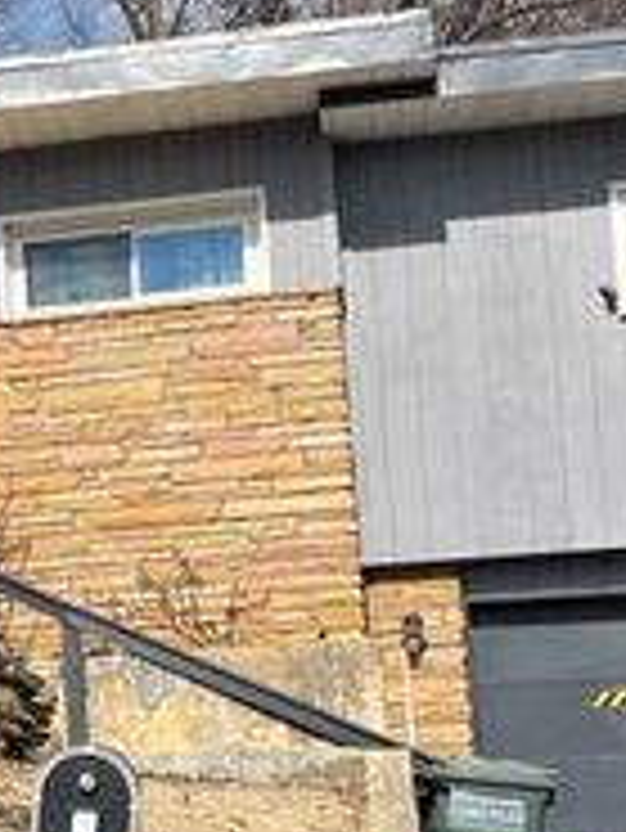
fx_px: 2168
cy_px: 528
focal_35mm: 90
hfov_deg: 15.7
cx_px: -167
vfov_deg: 21.7
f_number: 1.6
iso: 32
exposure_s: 1/4202
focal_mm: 5.1
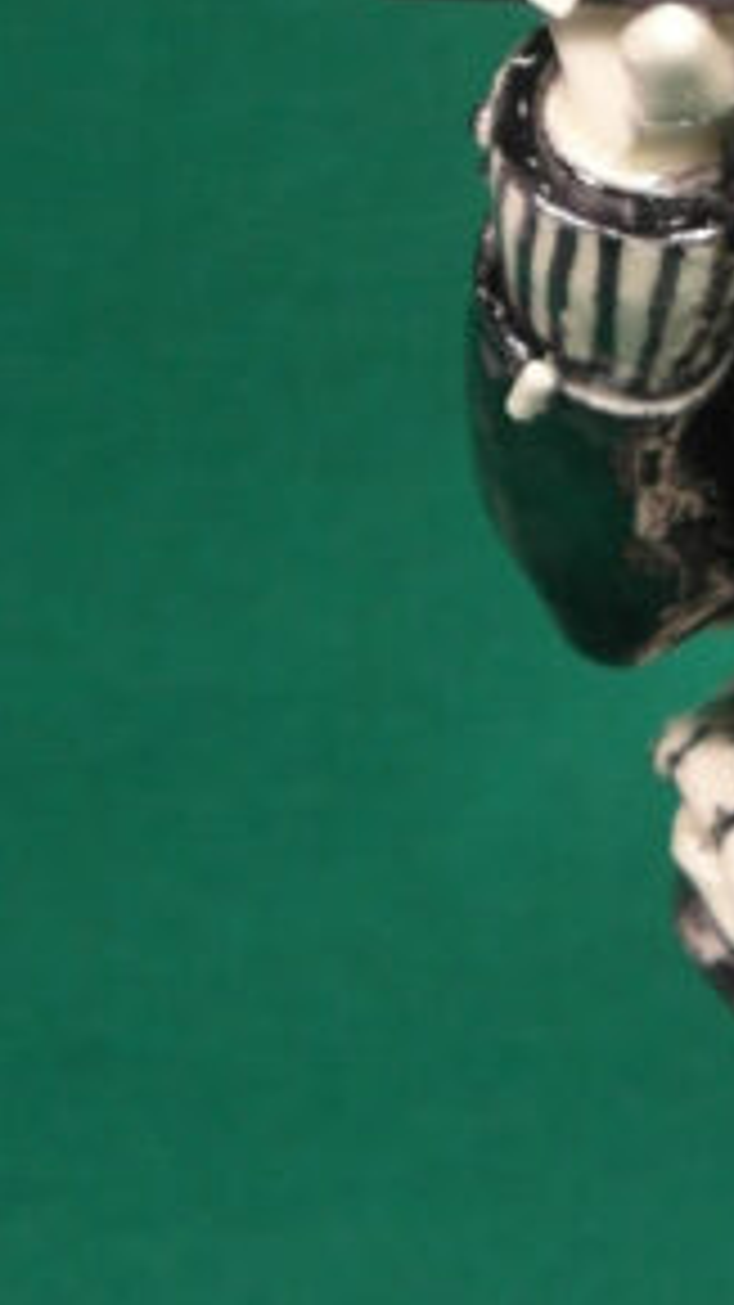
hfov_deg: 4.3
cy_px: 594
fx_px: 9590
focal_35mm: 277
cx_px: 1653
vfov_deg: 7.8
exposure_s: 1/60
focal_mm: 15.6
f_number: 2.4
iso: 100
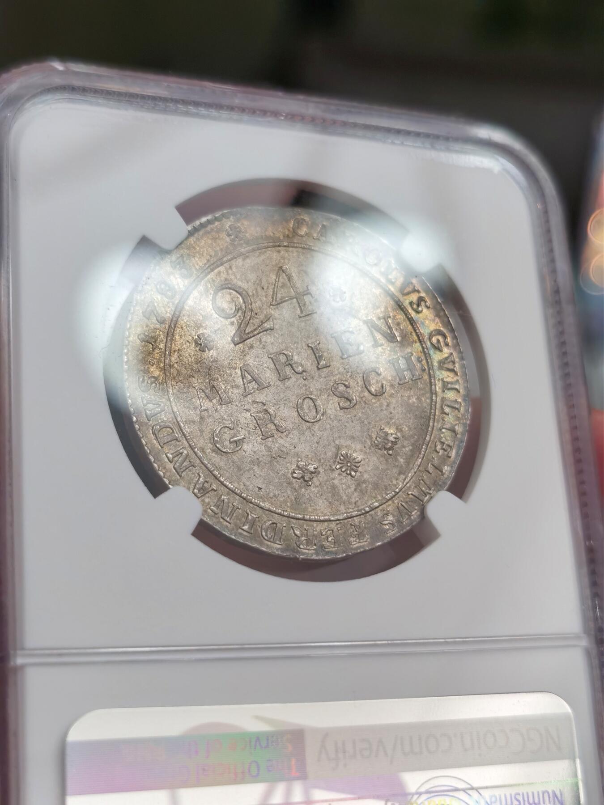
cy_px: 402
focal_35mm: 54
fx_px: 1256
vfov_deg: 35.5
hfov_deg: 27.0
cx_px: 302
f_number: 16
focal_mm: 5.56
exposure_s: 1/100
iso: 100
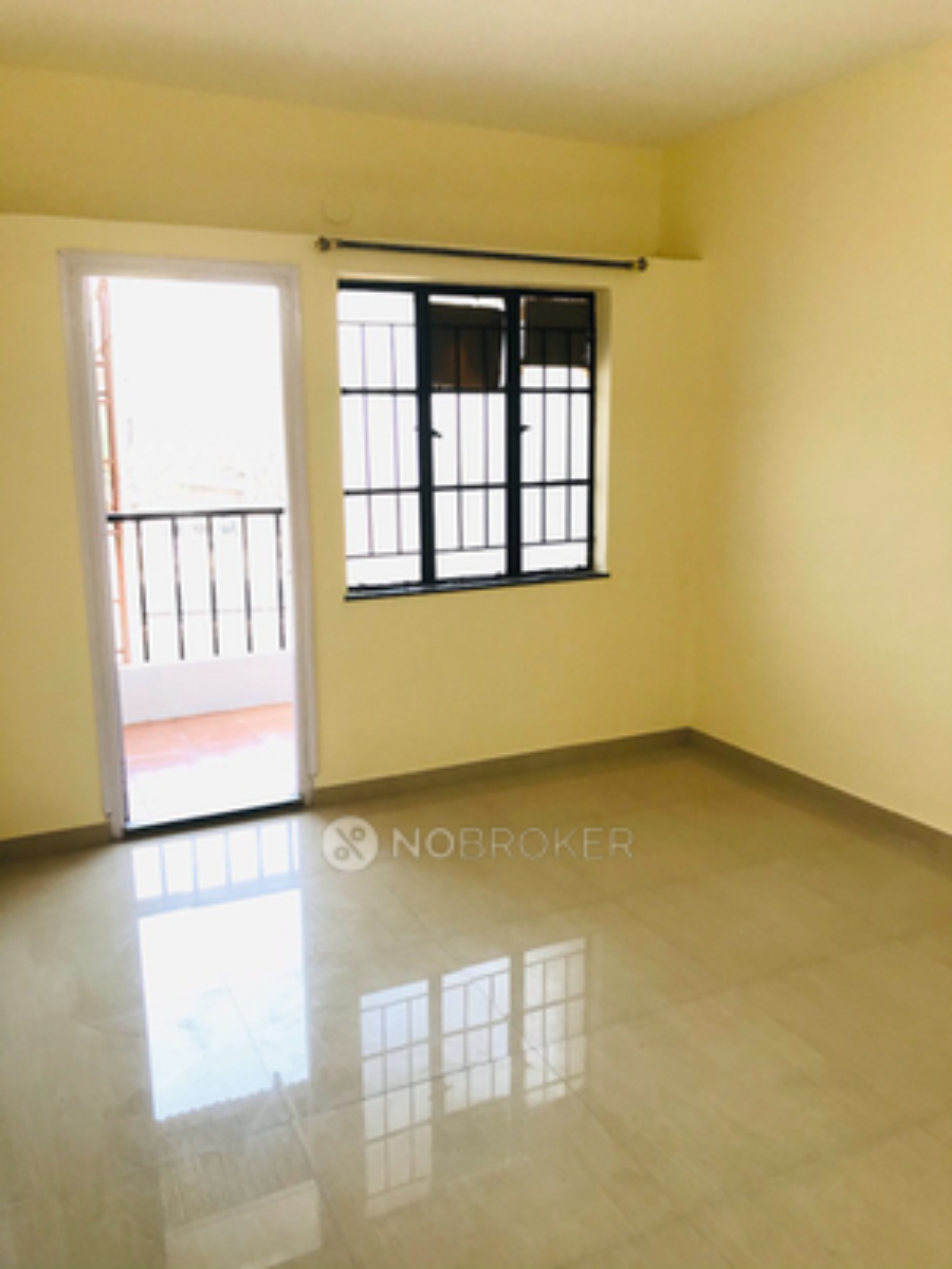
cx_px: 476
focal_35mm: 28
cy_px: 634
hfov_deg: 49.7
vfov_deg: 63.4
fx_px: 1027
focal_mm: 3.99
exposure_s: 1/100
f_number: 1.8
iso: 32
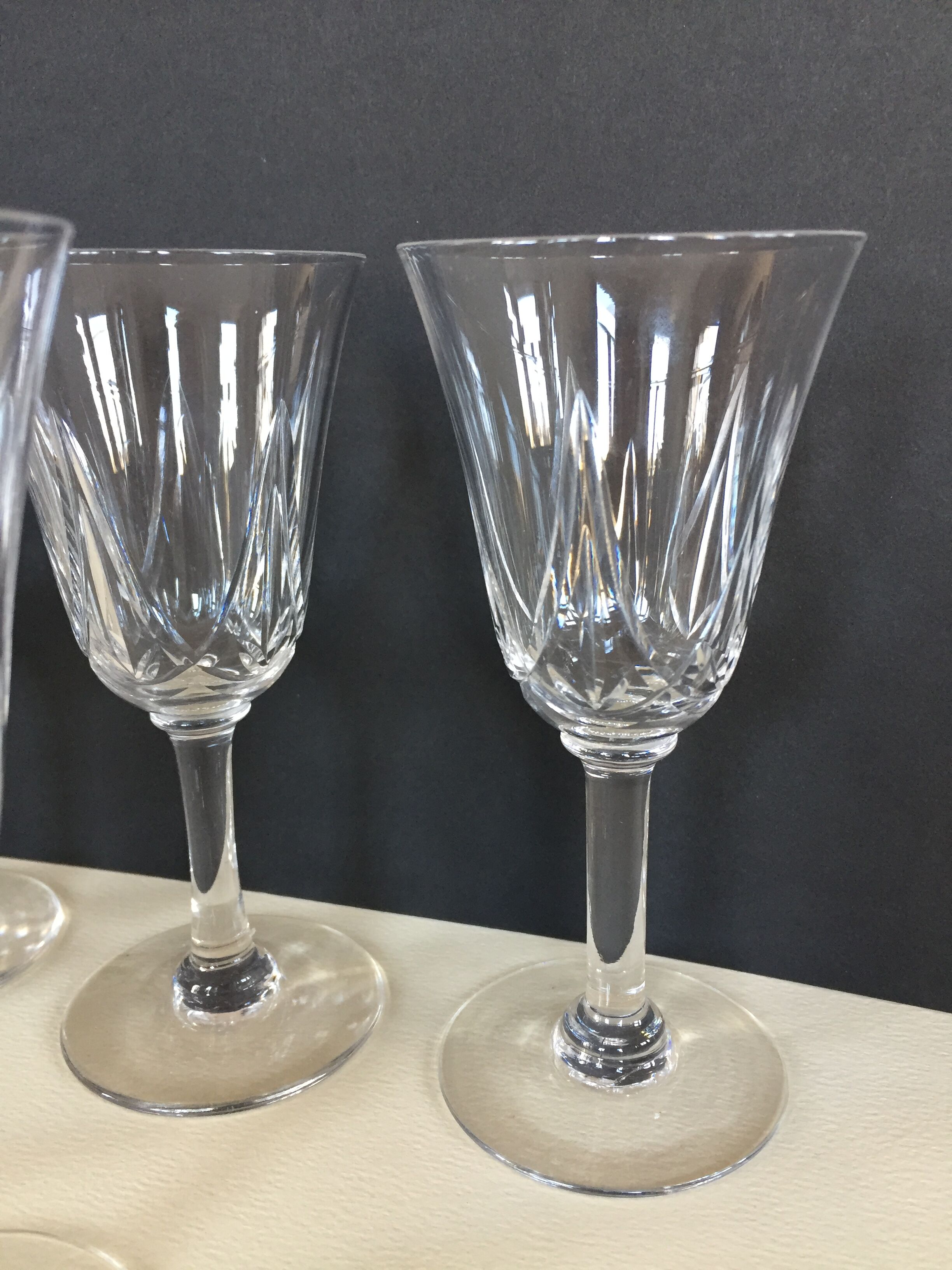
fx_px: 1063
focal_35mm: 29
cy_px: 635
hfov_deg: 48.2
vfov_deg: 61.7
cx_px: 476
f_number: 2.2
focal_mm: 4.15
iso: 160
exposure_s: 1/33
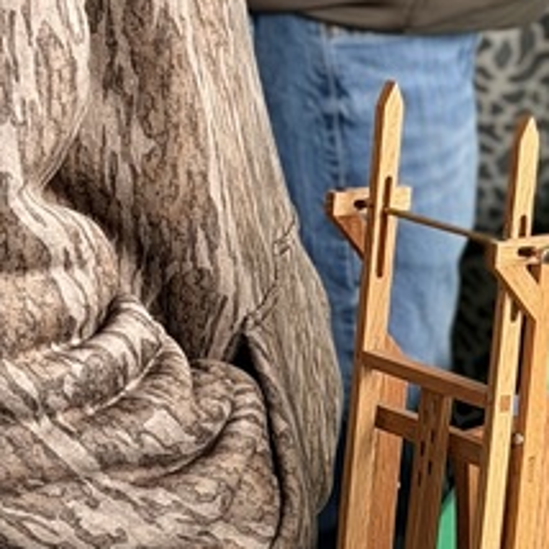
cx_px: 870
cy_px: -213
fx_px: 3553
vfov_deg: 8.7
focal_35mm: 198
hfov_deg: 8.6
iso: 64
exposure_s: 1/120
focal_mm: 6.76
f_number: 1.78
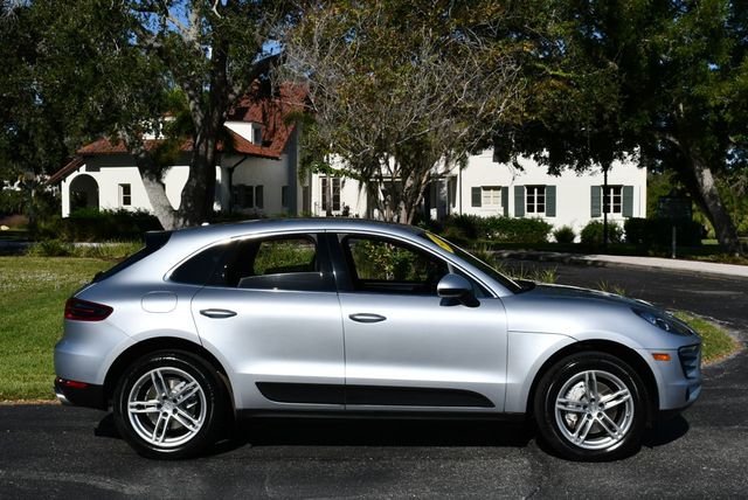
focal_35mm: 50
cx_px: 374
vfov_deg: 27.0
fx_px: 1040
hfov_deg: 39.6
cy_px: 250
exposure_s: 1/500
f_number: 11
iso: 100
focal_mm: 25
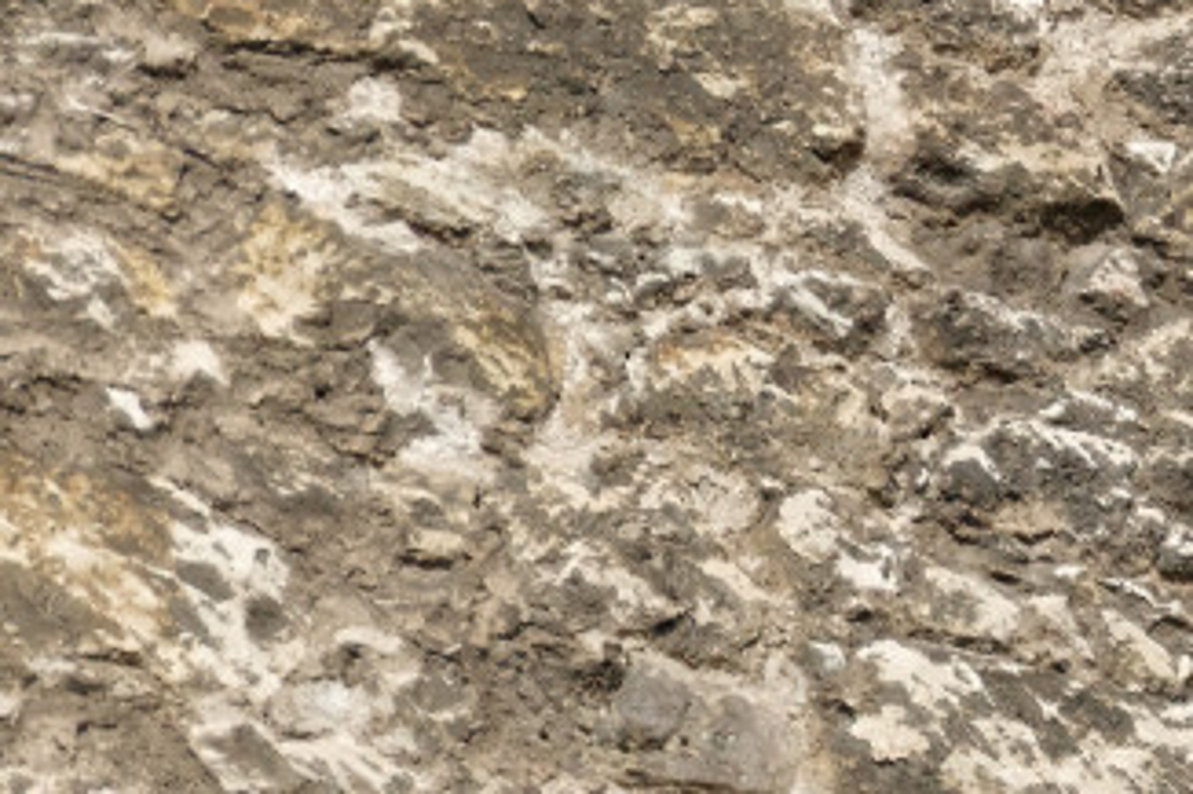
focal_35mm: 566
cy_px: 335
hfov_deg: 3.6
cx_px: 3074
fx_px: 18746
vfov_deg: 2.4
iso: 400
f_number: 7.1
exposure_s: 1/1000
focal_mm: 60
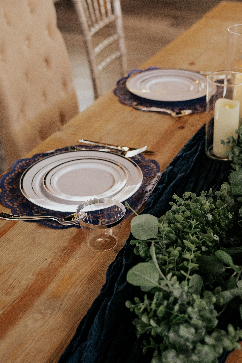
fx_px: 575
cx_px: 157
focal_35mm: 57
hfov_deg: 23.7
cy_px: 169
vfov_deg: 35.0
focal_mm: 37
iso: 1000
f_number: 2.8
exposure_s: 1/250
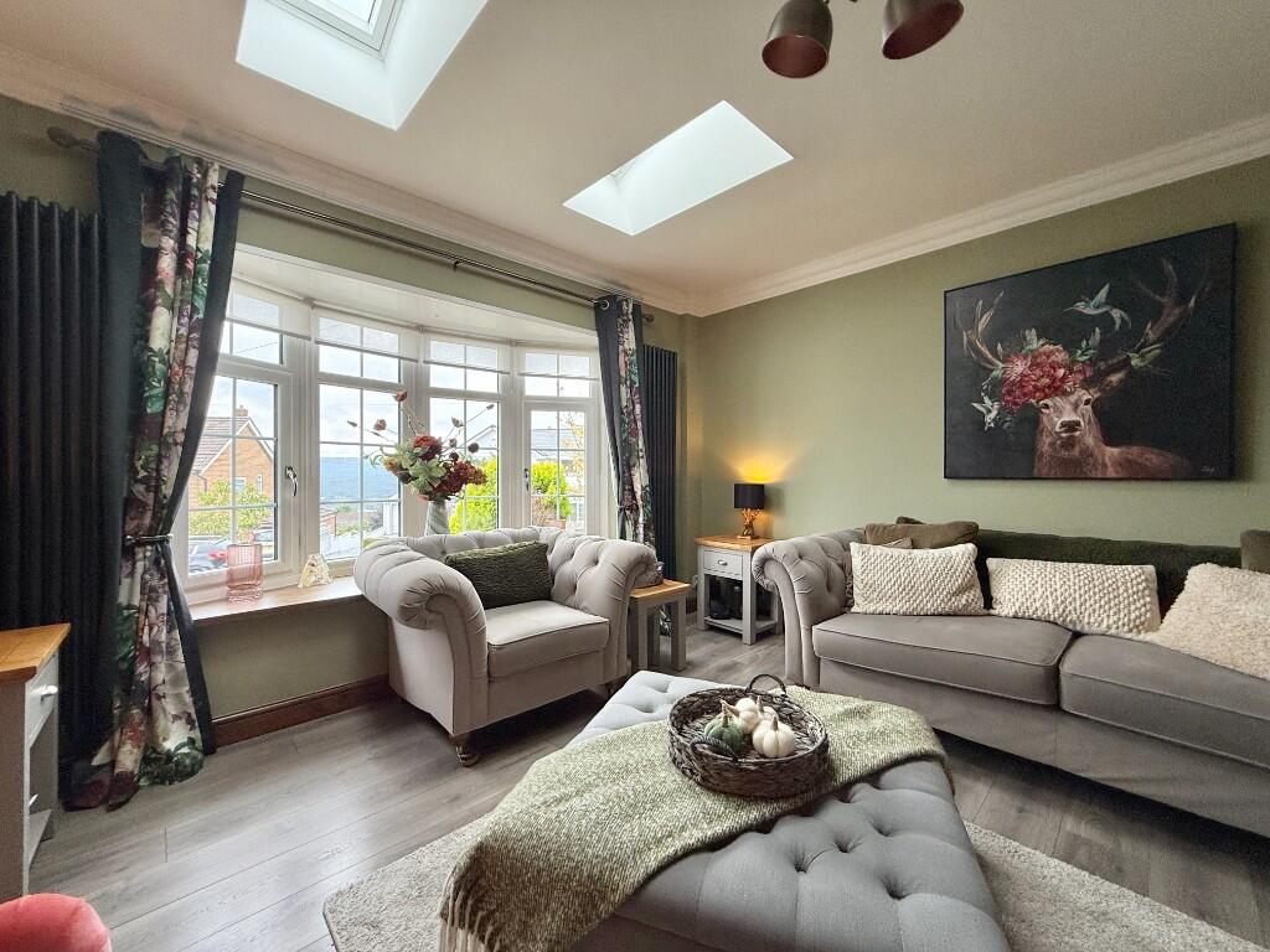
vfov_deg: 85.7
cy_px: 476
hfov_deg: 102.1
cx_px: 635
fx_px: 514
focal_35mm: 14
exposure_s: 1/114
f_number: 2.2
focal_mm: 2.22
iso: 64
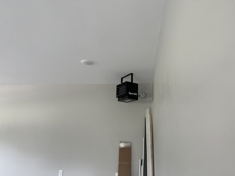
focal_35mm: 24
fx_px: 163
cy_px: 88
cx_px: 118
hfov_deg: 71.6
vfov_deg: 56.8
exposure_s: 1/110
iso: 250
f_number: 1.78
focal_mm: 6.86
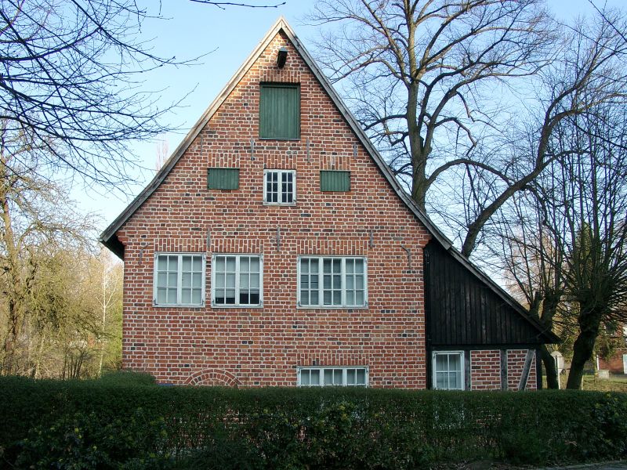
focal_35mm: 34
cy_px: 235
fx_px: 616
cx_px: 314
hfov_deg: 54.0
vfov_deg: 41.8
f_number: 4
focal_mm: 7.13
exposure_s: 1/249
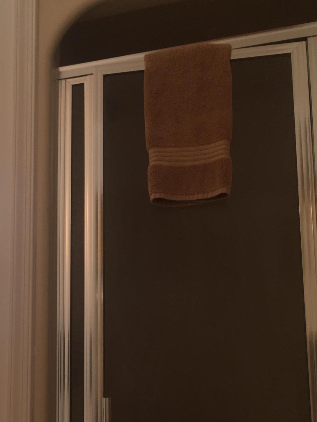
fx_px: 562
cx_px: 68
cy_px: 317
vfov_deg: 40.1
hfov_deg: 30.8
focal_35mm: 46
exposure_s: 1/60
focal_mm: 4.15
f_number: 2.2
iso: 40
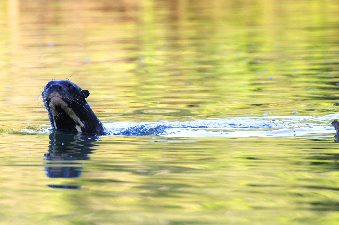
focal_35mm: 255
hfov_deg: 8.1
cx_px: 170
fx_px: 2396
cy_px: 112
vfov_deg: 5.4
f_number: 5
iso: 640
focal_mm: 170
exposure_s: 1/200
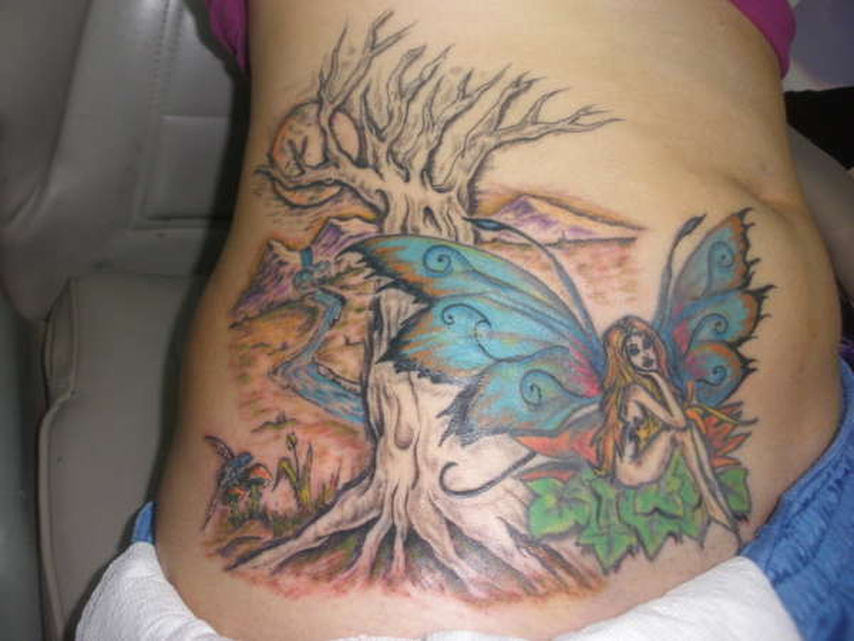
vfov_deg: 39.7
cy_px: 320
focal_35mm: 36
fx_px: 888
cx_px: 427
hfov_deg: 51.4
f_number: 3.5
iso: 160
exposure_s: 1/30
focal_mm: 6.3
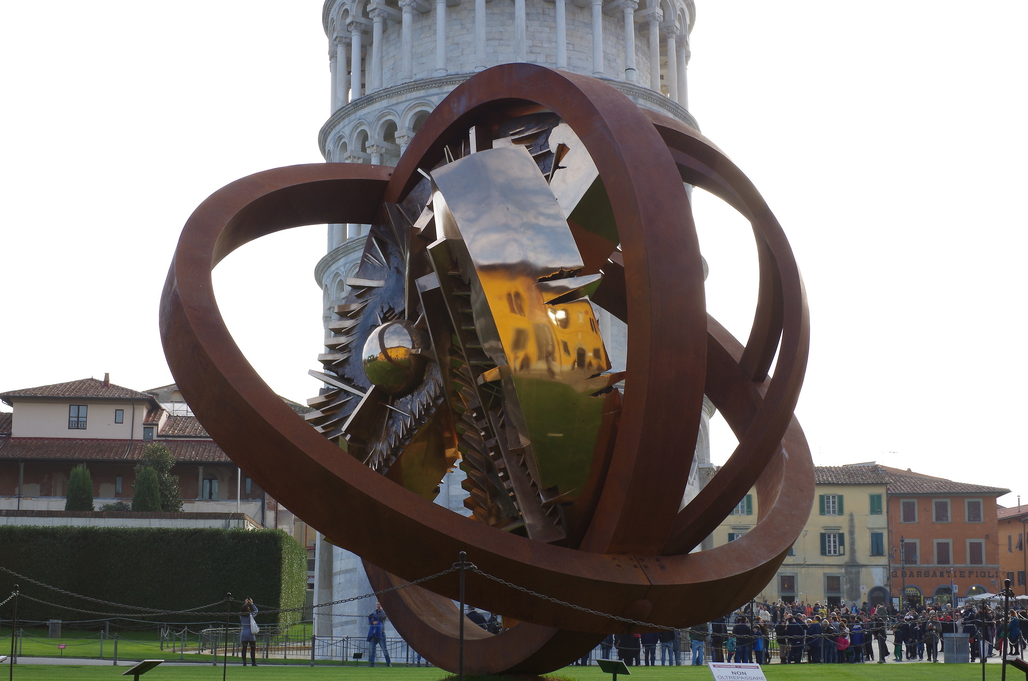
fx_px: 1539
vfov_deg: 24.9
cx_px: 514
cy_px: 340
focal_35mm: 54
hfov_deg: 36.9
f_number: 11
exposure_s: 1/25
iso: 100
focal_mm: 36
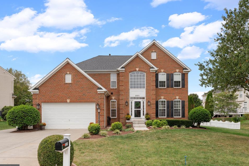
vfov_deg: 49.6
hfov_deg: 69.4
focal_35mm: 26
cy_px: 84
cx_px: 125
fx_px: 180
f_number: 9
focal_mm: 24
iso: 250
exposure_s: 1/60
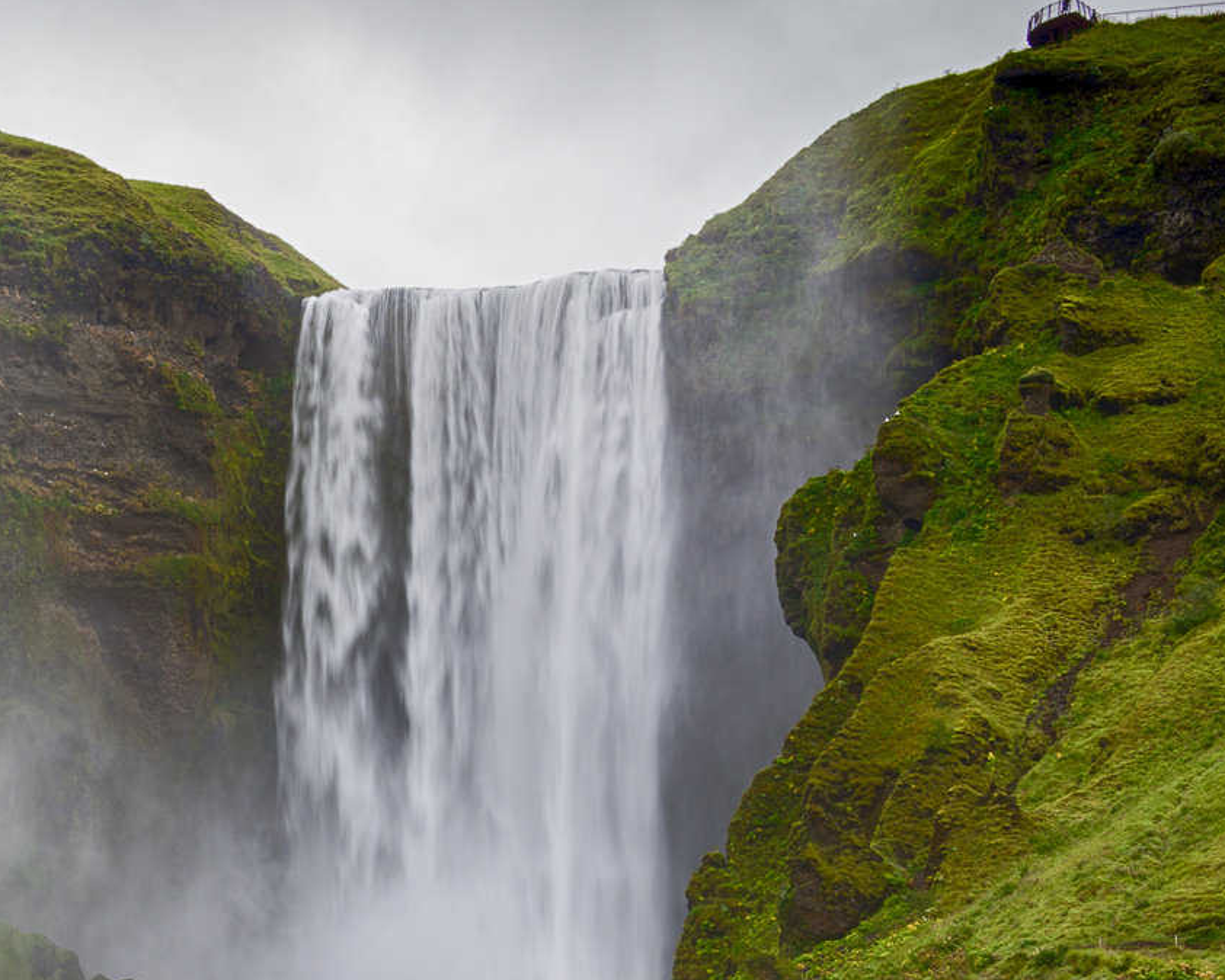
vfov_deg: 19.9
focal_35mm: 77
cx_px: 230
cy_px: 646
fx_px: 2792
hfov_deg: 24.3
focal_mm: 24
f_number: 10
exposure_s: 1/8
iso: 100
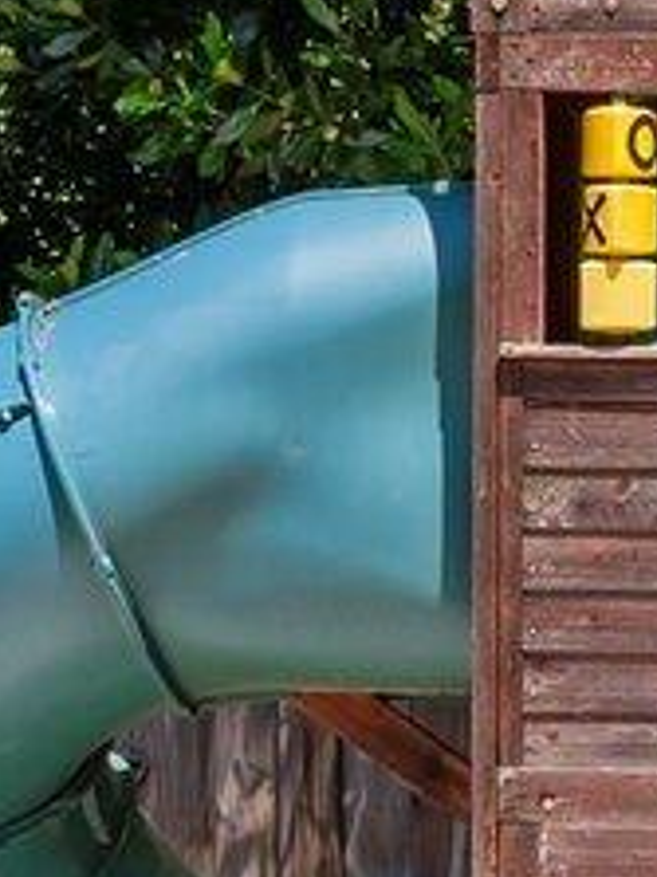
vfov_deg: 8.0
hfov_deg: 6.0
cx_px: 873
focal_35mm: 247
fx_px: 6257
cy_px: 863
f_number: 5
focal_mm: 28
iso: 160
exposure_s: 1/800
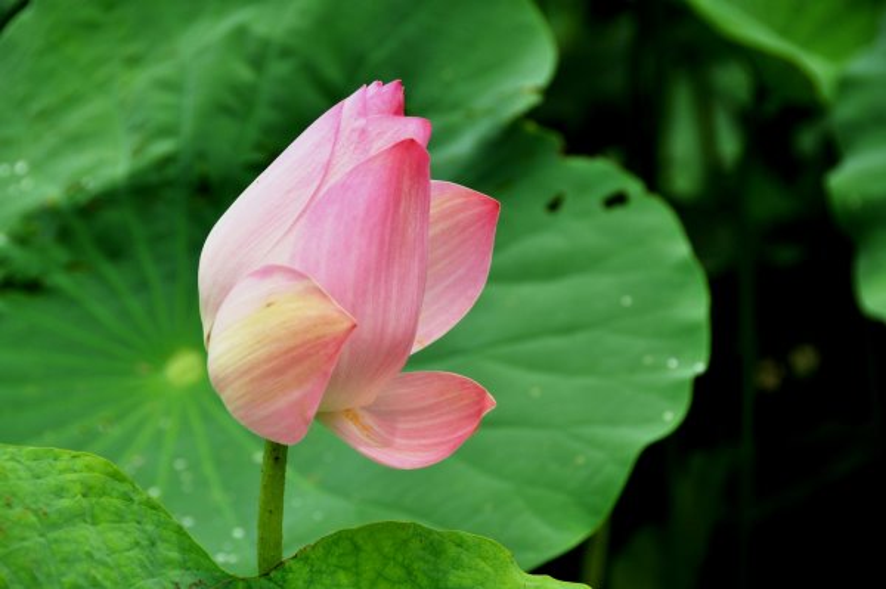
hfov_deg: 14.4
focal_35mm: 142
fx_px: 3504
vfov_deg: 9.6
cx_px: 443
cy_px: 294
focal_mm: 95
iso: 400
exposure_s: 1/1000
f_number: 8
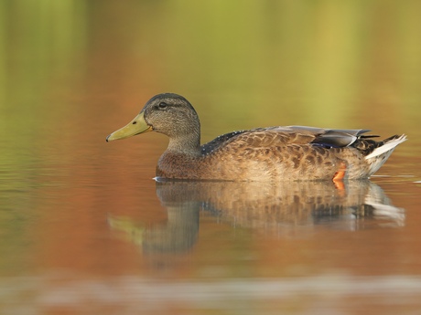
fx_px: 7297
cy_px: 158
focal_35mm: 600
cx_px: 210
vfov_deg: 2.5
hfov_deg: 3.3
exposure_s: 1/1300
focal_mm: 300
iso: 640
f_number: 4
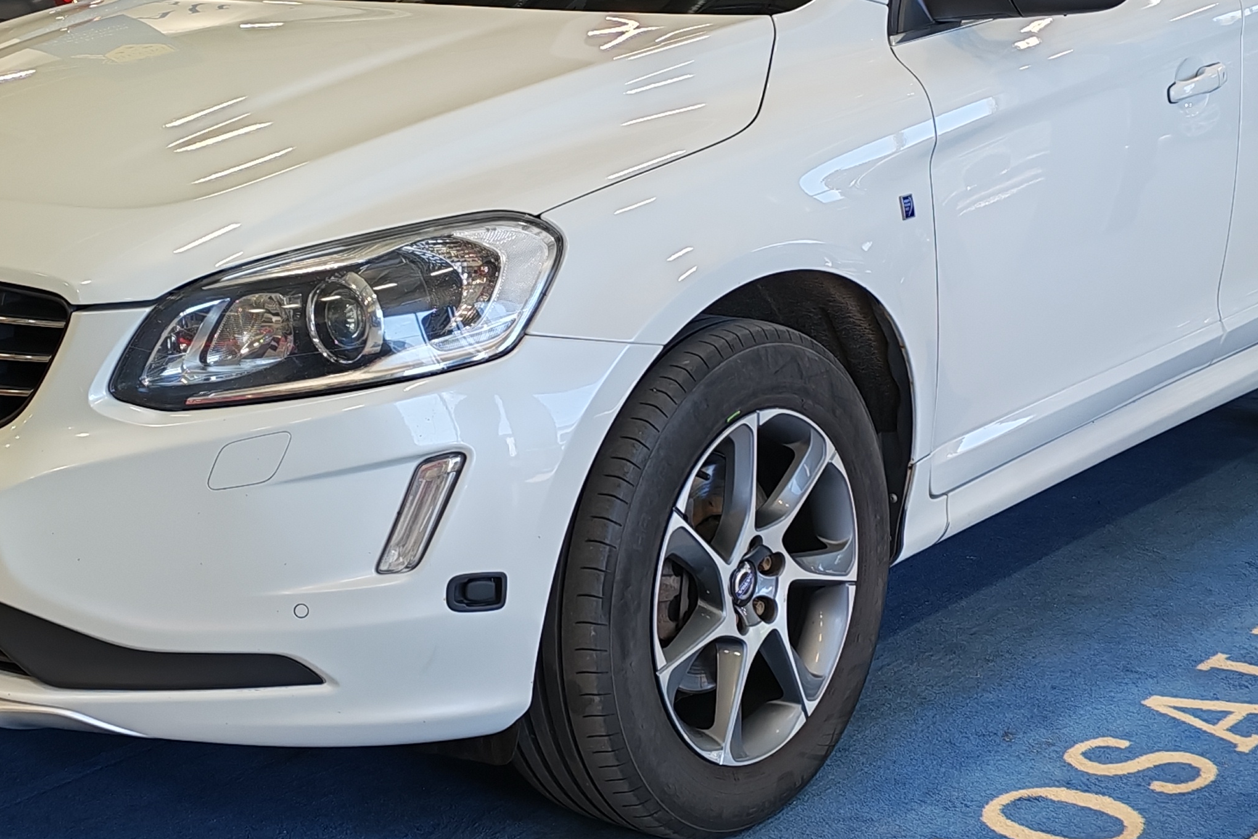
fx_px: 2481
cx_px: 545
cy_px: 347
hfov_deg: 28.4
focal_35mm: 71
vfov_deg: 19.2
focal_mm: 6.12
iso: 100
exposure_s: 1/100
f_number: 1.9
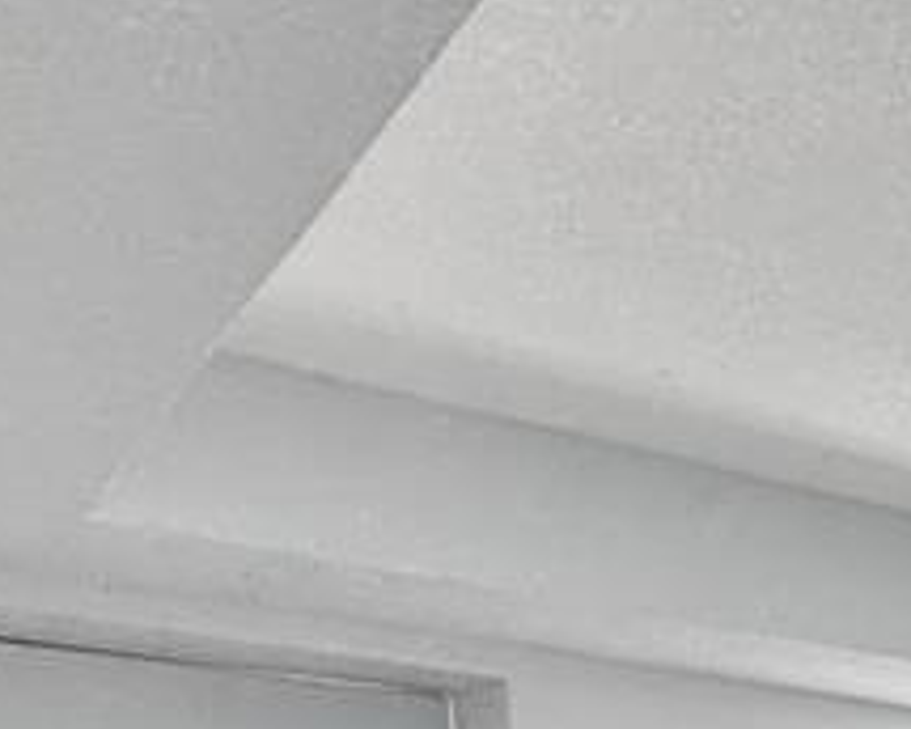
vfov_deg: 18.9
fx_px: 1753
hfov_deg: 18.1
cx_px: 1873
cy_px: 1250
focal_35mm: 65
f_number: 2.2
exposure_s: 1/120
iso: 64
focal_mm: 2.22
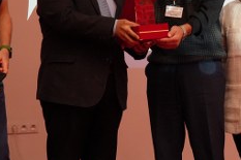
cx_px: 126
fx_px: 662
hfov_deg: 20.6
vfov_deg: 13.8
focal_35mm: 99
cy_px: 61
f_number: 4
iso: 5000
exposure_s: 1/160
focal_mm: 36
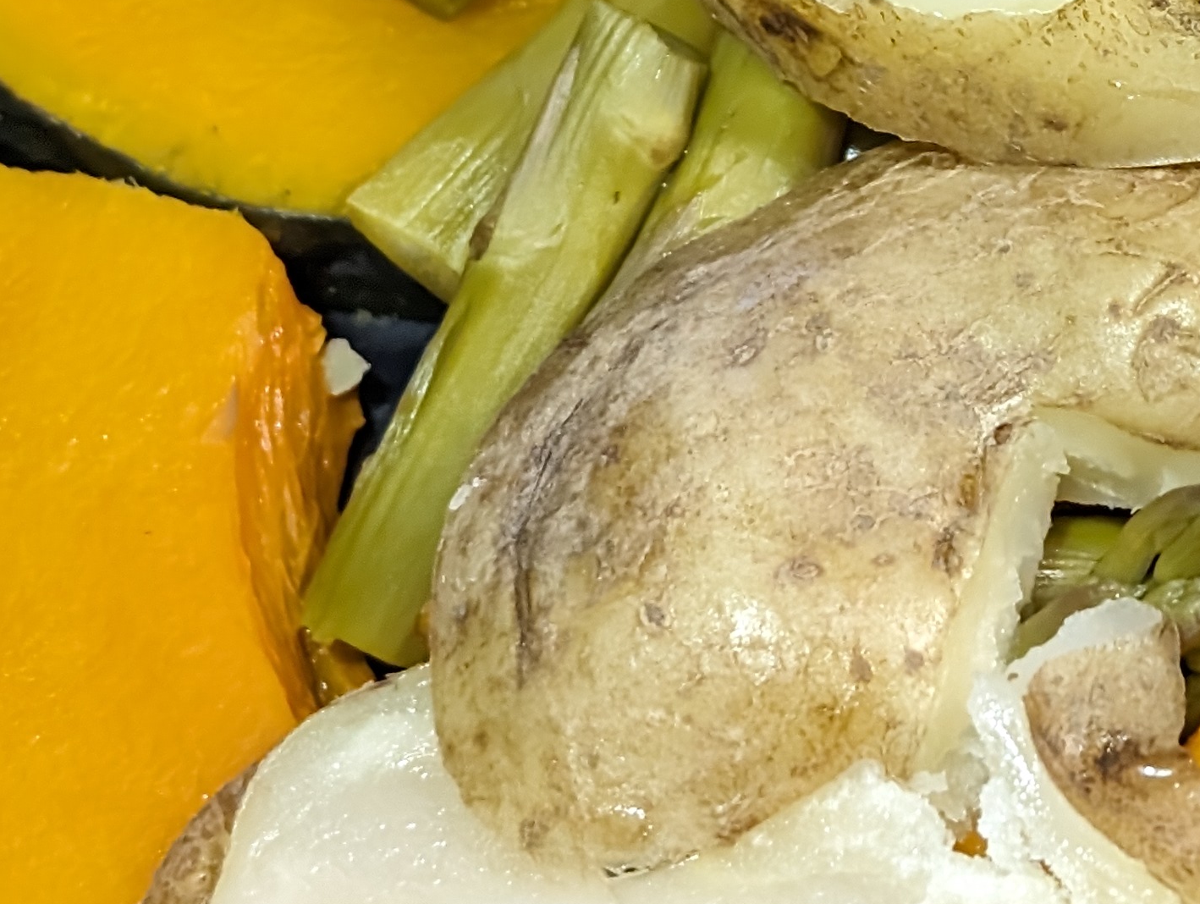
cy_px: -316
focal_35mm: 141
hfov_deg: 13.8
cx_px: 1225
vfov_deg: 10.3
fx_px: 4895
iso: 303
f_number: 1.68
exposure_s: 1/27.4
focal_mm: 6.9
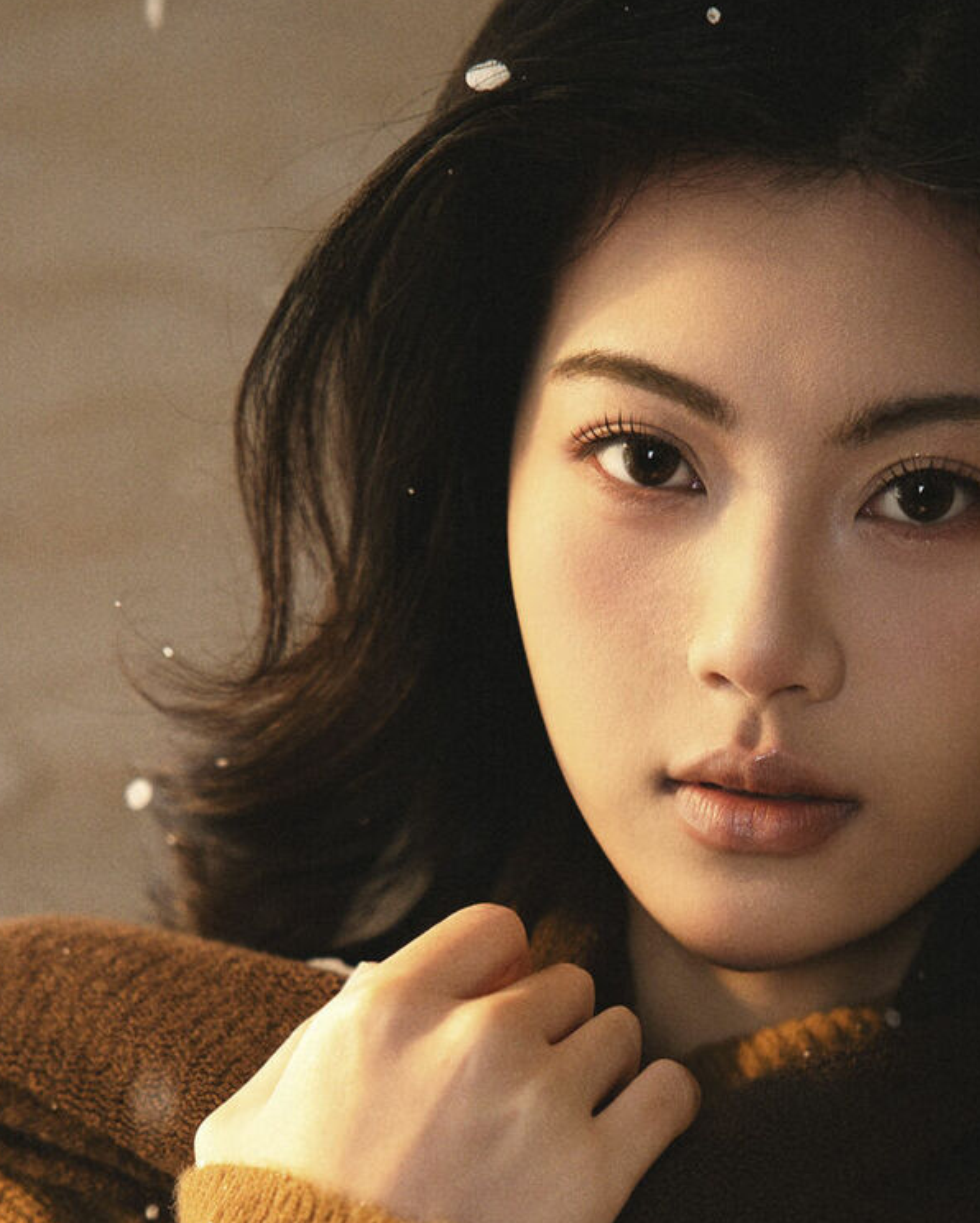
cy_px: 1101
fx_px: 5035
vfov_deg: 13.7
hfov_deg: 11.1
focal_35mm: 139
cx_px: 709
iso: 160
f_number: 2.8
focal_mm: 70
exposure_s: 1/125
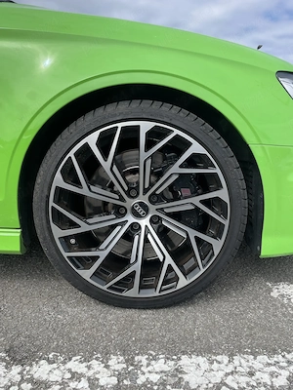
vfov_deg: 67.3
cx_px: 146
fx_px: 293
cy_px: 195
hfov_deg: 53.1
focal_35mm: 26
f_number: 1.6
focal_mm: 4.2
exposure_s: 1/2747
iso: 32
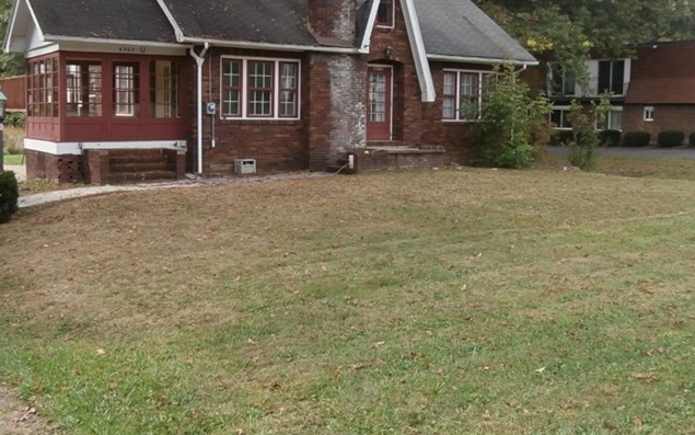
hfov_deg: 48.2
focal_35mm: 41
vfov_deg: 31.1
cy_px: 160
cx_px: 366
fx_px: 777
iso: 100
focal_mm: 4.2
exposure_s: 1/320
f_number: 3
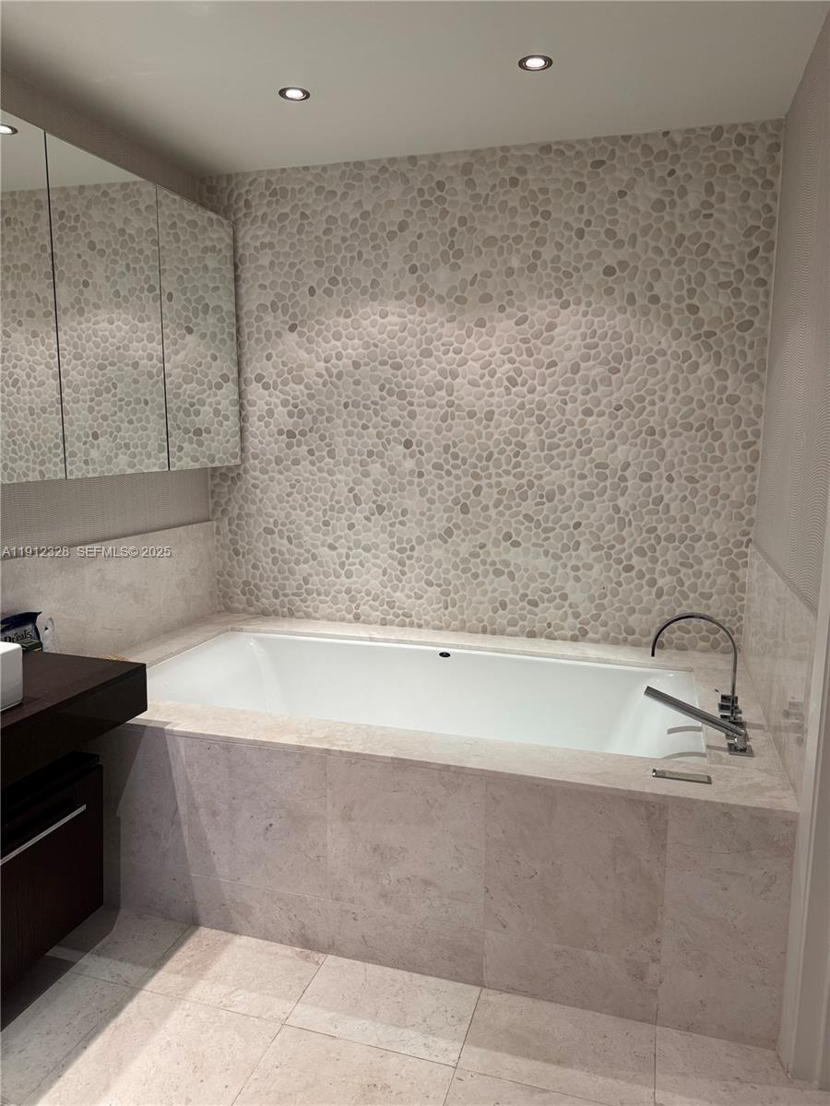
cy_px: 553
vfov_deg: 71.6
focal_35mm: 24
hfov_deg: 56.8
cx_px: 415
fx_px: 767
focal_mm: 6.76
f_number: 1.78
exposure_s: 1/120
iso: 200
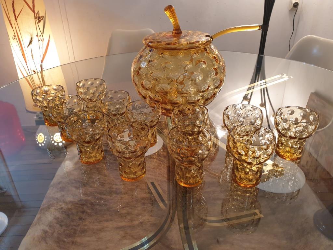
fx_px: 250
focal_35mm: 26
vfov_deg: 53.1
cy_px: 125
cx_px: 166
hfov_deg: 67.3
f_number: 2.4
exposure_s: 1/50
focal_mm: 4.3
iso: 160
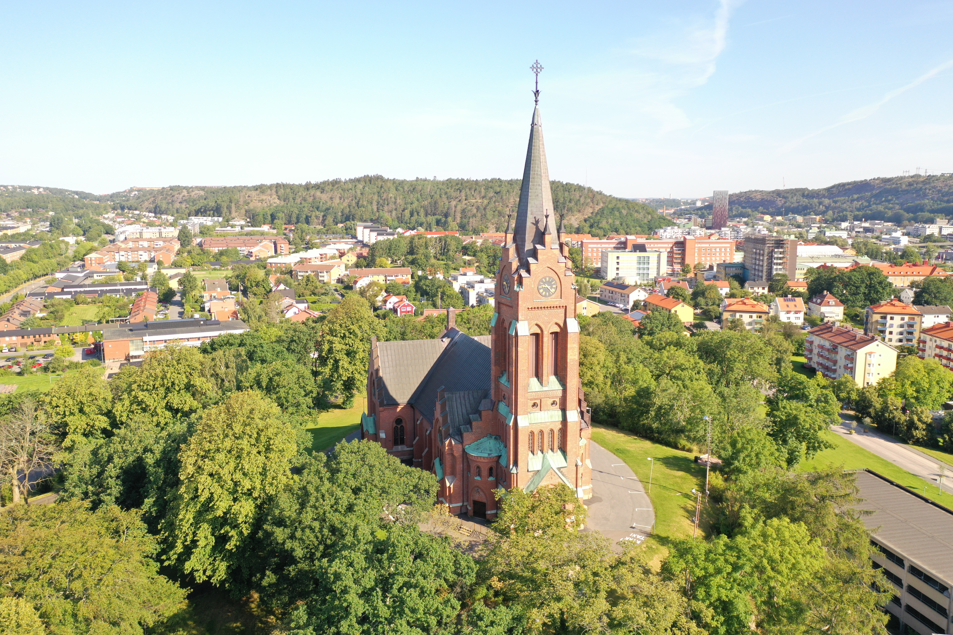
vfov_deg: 46.4
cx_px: 476
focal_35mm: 28
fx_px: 741
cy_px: 318
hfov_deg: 65.5
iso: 100
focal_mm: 10.26
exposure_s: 1/40
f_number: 3.2
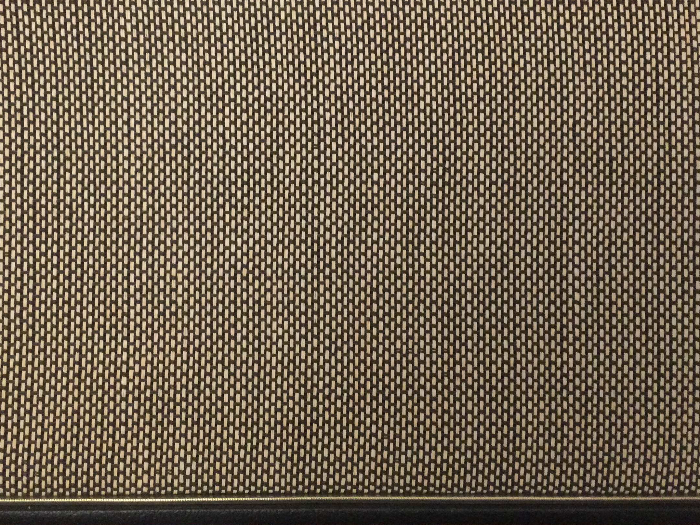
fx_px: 950
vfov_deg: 30.6
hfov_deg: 40.3
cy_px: 165
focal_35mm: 47
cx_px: 280
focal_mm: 3.3
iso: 400
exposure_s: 1/17
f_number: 2.4
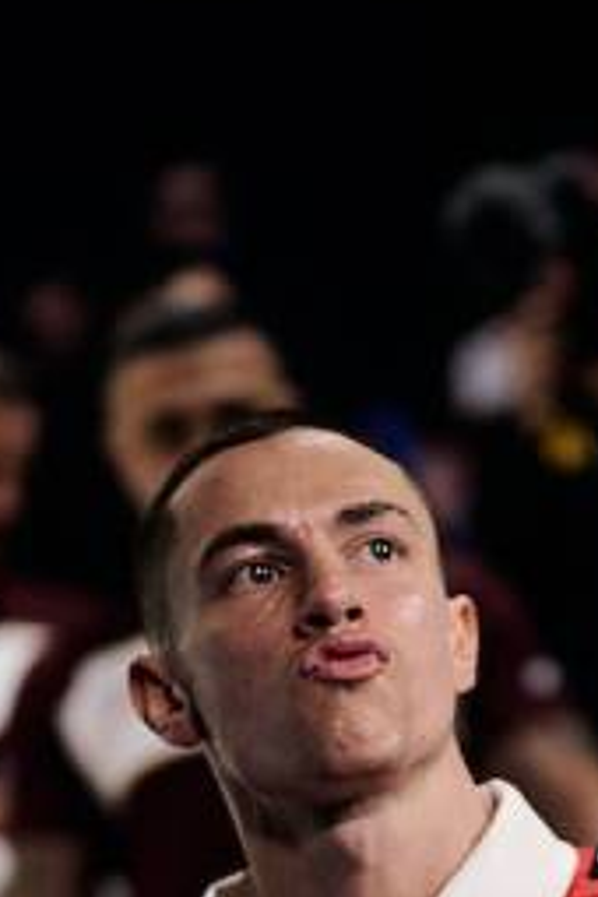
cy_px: 1017
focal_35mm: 157
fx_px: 3912
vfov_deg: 12.8
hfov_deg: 8.7
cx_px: 575
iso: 1000
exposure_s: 1/500
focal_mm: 50
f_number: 1.2
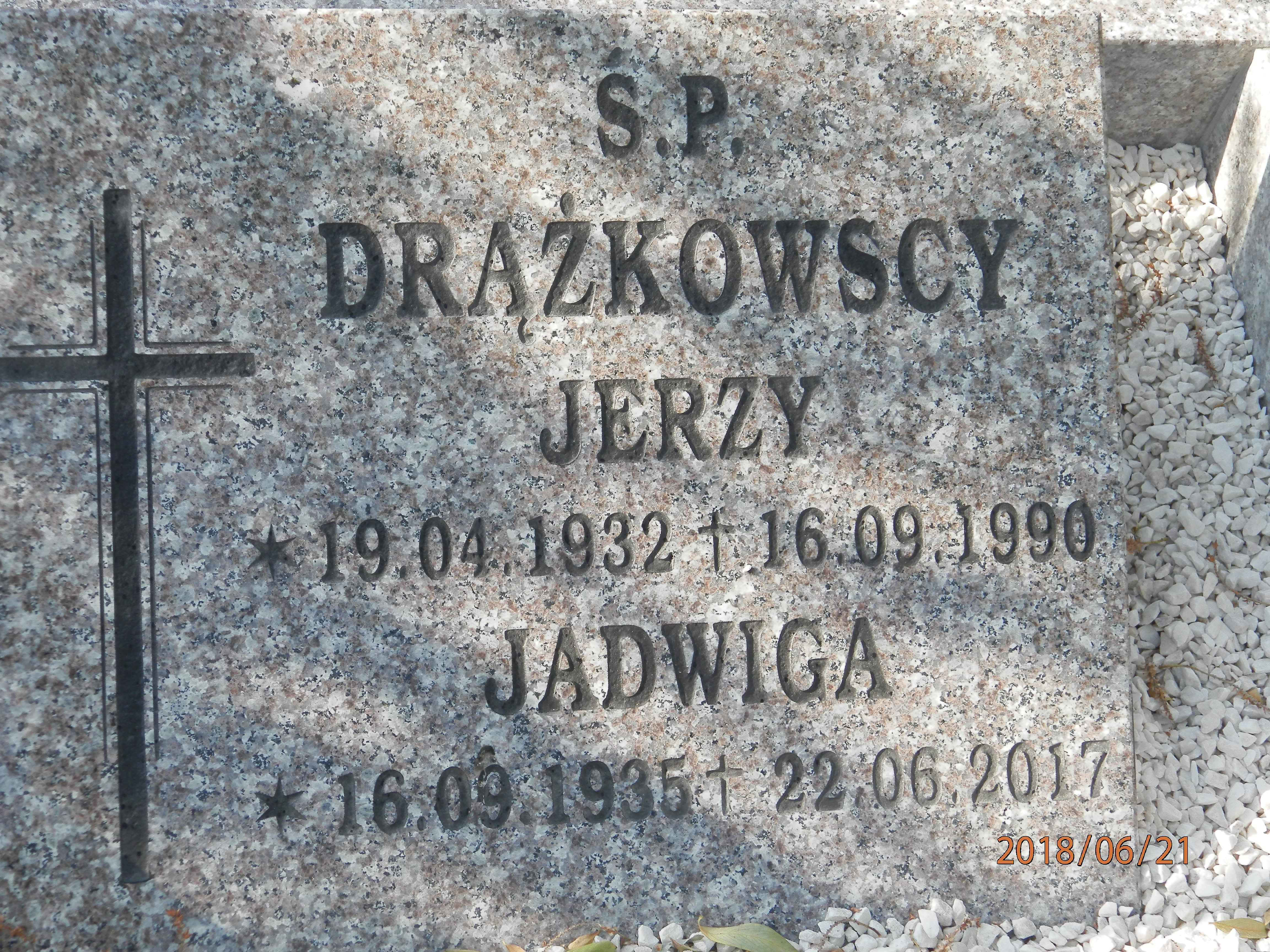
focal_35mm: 82
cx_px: 635
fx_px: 3008
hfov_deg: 23.8
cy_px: 476
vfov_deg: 18.0
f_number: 4.2
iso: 80
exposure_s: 1/160
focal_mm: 14.6
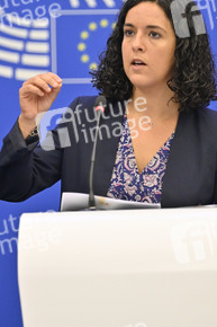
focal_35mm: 214
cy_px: 180
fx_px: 1937
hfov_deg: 6.4
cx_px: 126
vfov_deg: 9.6
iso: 5000
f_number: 2.8
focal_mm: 155
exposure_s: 1/800
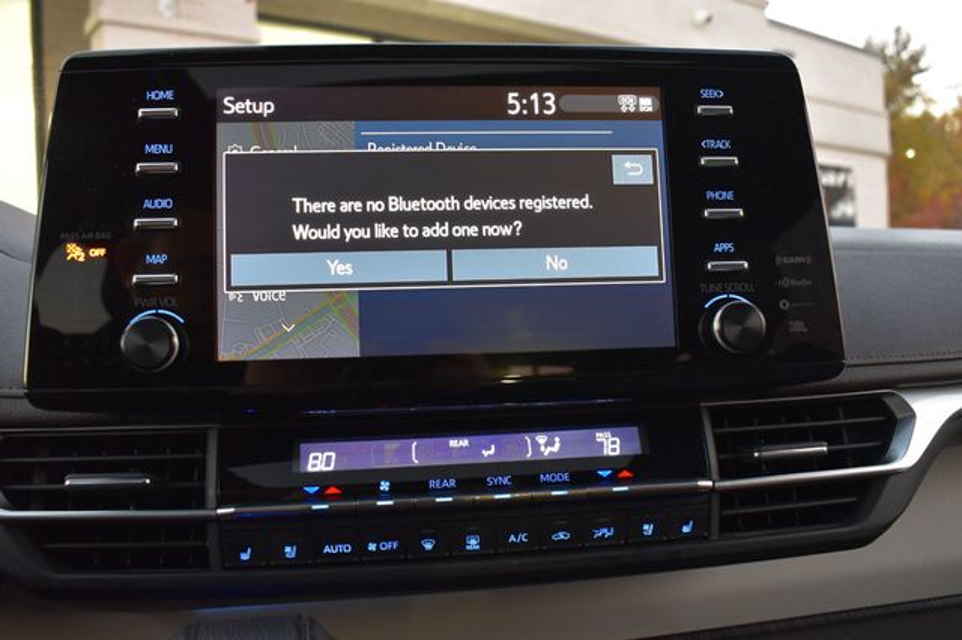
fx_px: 841
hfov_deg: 59.5
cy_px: 320
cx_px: 481
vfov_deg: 41.7
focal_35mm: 32
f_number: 6.3
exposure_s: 1/15
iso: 1600
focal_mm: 21
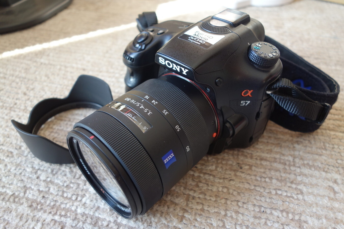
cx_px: 172
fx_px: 268
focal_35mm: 28
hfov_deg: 65.5
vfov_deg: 46.4
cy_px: 114
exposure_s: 1/30
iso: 200
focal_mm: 10.4
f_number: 3.2
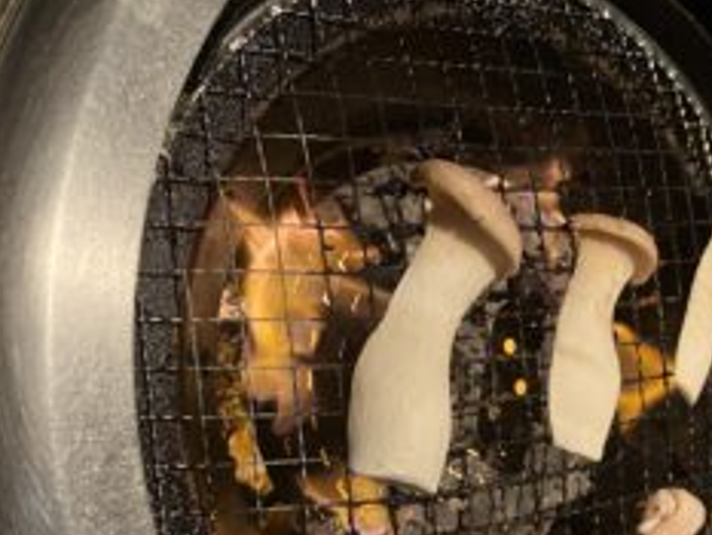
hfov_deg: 39.6
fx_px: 988
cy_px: 385
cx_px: 391
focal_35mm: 48
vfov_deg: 29.9
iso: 400
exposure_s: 1/40
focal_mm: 3.99
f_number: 1.8
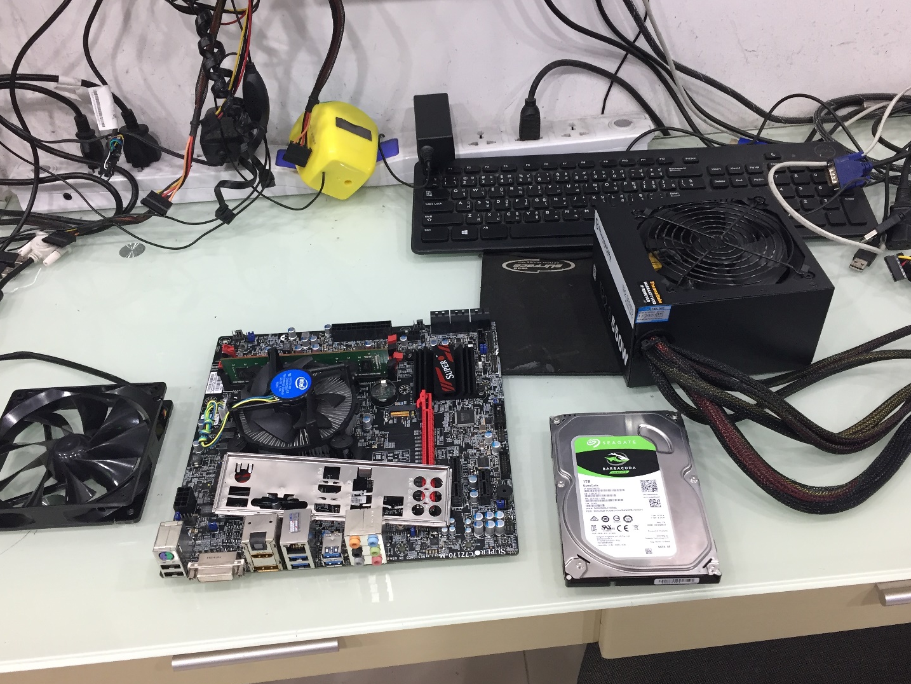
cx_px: 472
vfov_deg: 42.9
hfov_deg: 55.3
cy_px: 358
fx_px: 869
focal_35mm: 33
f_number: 2.2
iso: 100
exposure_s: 1/33
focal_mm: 4.15
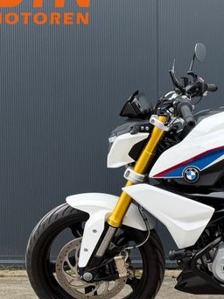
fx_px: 388
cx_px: 268
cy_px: 167
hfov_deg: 28.2
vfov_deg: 42.0
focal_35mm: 45
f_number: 1.78
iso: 125
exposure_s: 1/121
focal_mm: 6.76
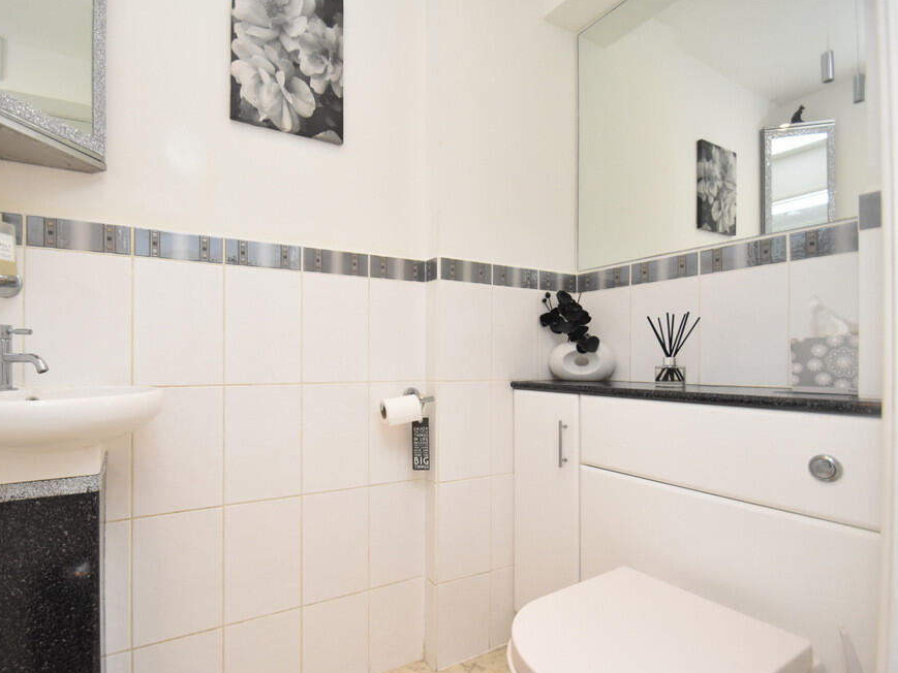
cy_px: 337
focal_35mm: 17
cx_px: 389
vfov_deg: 74.7
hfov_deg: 90.5
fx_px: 441
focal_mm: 10
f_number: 4
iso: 1250
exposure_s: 1/125
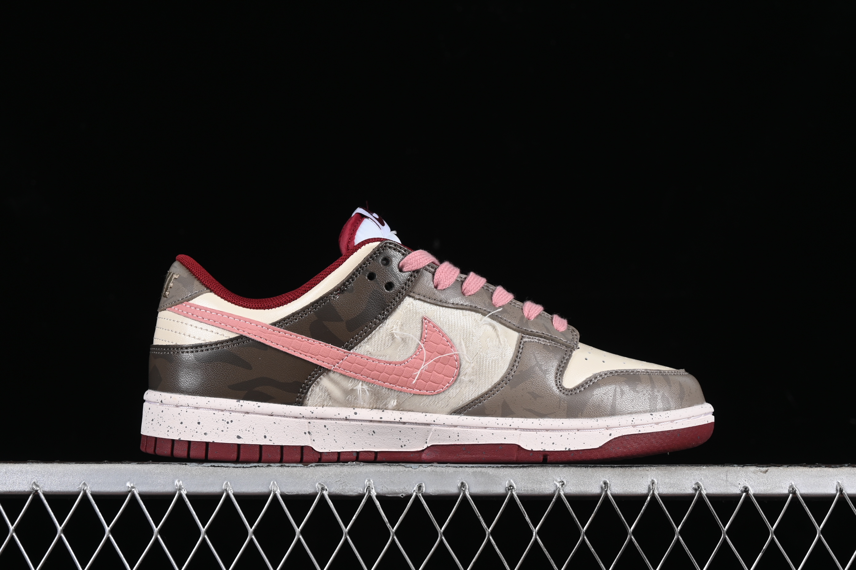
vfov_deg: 18.2
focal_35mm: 75
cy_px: 285
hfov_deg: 27.0
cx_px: 428
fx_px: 1783
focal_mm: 50
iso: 160
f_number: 8
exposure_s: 1/80
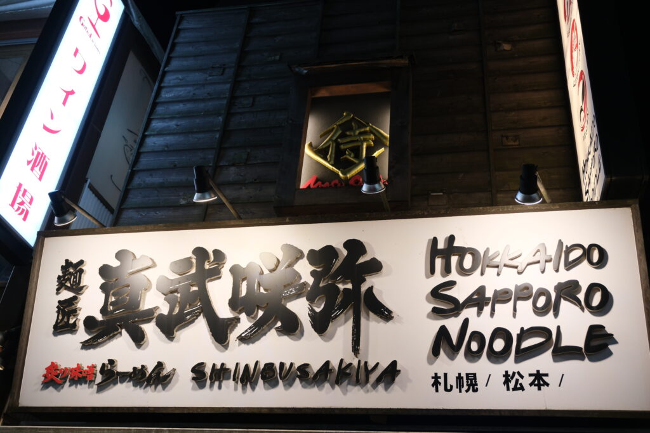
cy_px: 216
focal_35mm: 37
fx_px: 668
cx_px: 325
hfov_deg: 51.9
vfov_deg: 36.0
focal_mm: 24.8
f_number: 3.5
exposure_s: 1/100
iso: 800
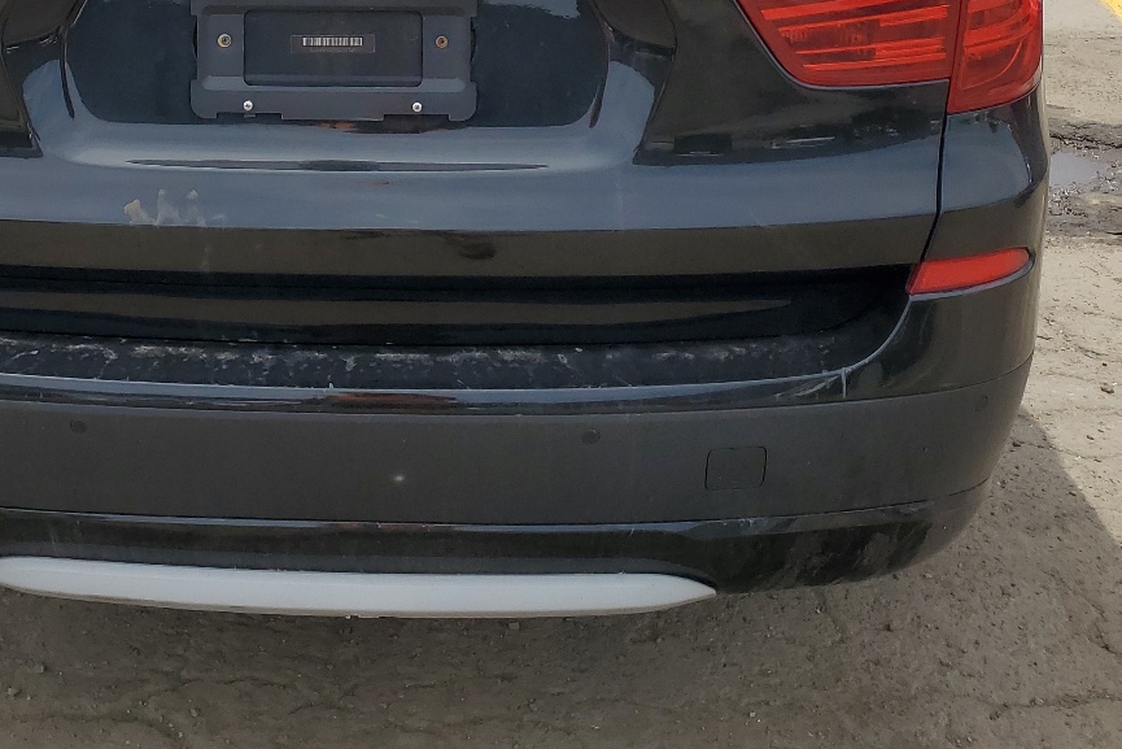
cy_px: -18
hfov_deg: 38.5
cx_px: 274
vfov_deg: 25.5
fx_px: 1558
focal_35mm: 50
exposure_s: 1/3333
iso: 50
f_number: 1.5
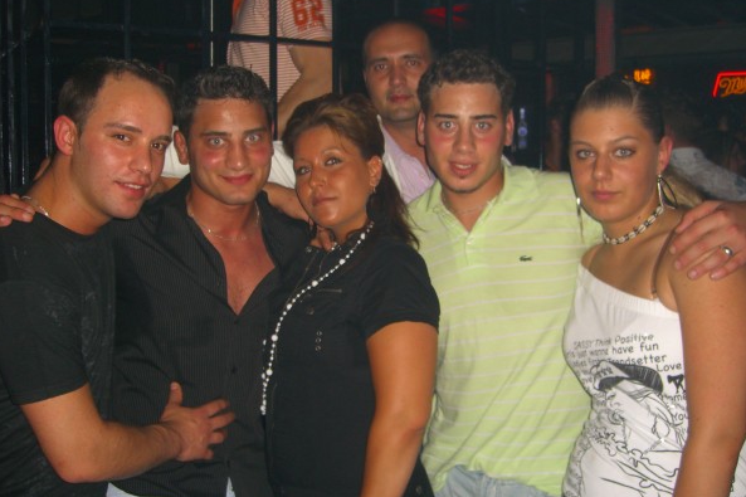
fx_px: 829
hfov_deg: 48.5
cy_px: 247
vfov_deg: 33.4
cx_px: 370
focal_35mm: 40
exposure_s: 1/60
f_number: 2.8
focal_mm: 7.9
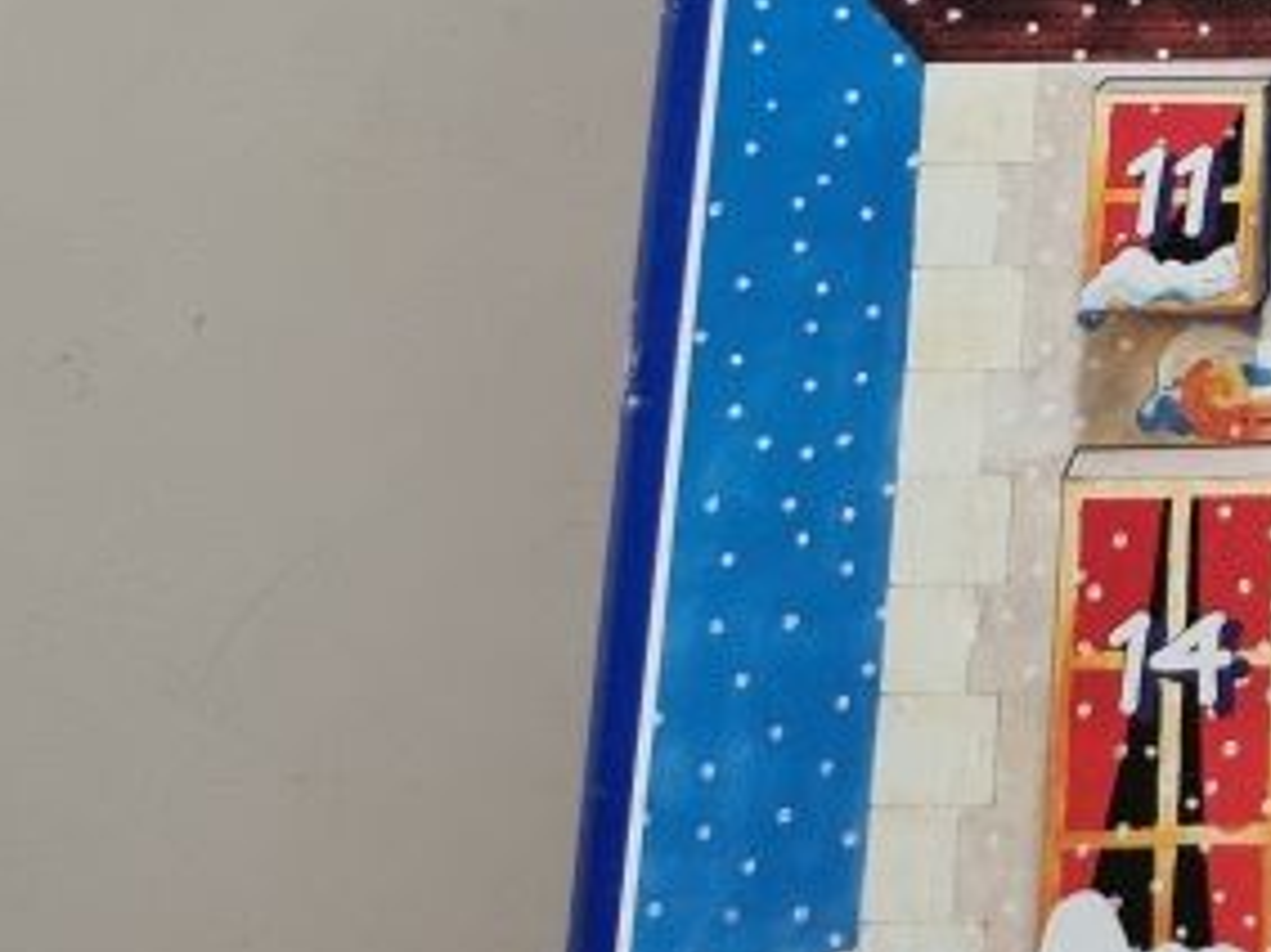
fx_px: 3377
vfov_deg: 15.7
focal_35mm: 92
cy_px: -63
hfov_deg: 19.4
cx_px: 1734
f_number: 1.8
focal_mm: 5.4
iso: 500
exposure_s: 1/50
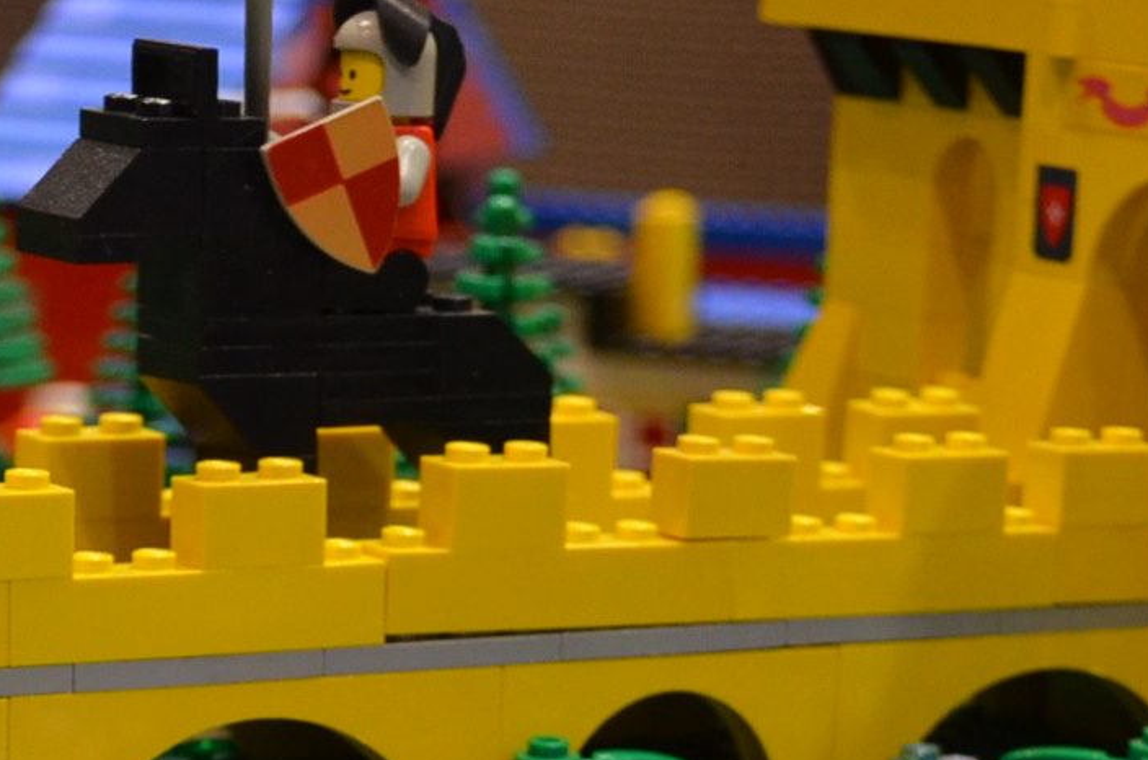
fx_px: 5345
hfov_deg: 12.3
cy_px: 1292
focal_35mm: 168
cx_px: 621
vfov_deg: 7.9
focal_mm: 32
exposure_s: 1/30
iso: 800
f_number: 4.8
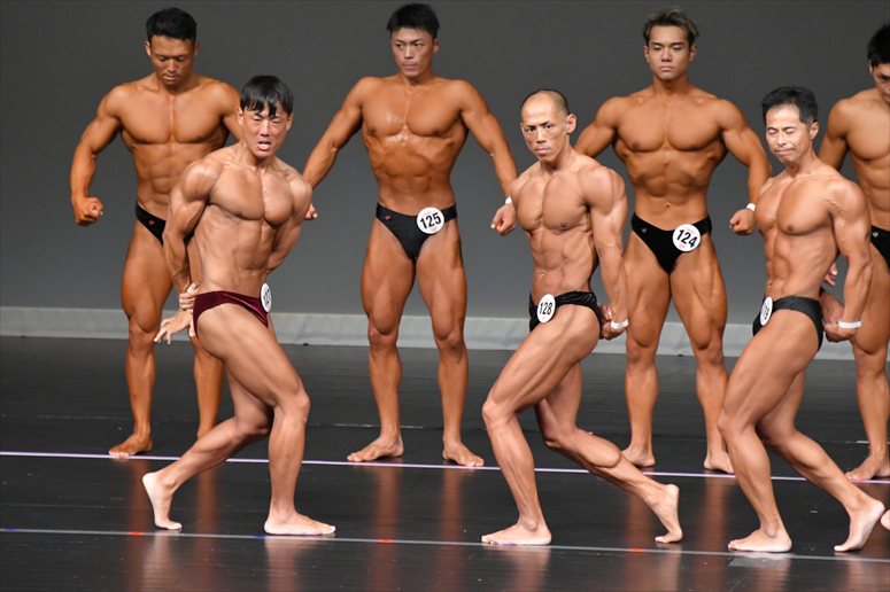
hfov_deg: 6.0
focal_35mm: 345
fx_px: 8525
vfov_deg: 4.0
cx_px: 445
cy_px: 296
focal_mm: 230
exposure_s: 1/400
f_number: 5.6
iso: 5000
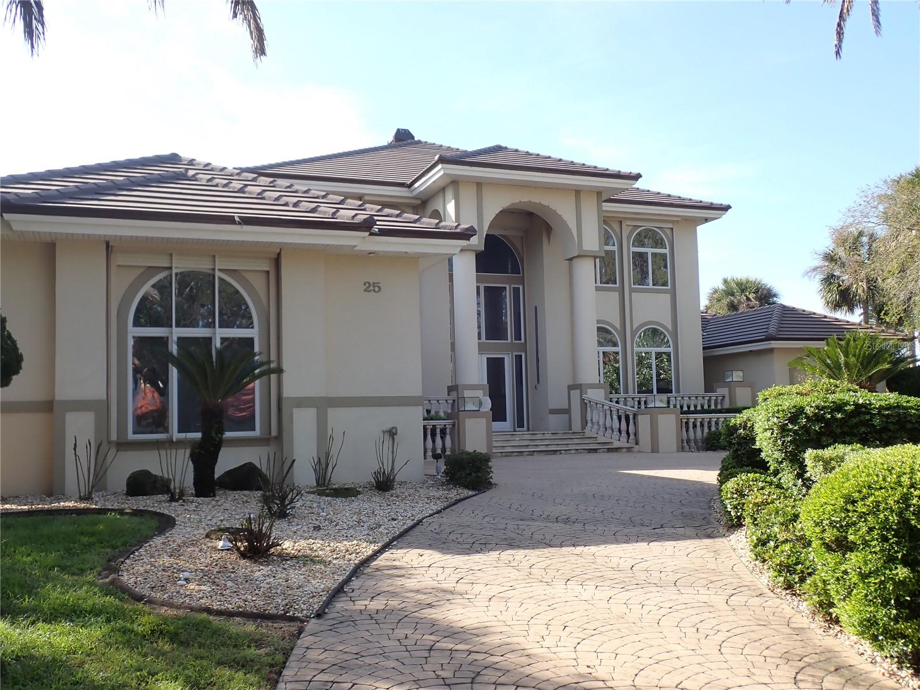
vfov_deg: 39.7
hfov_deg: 51.4
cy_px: 345
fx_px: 957
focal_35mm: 36
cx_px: 460
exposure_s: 1/320
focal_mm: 6.37
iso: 100
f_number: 3.5
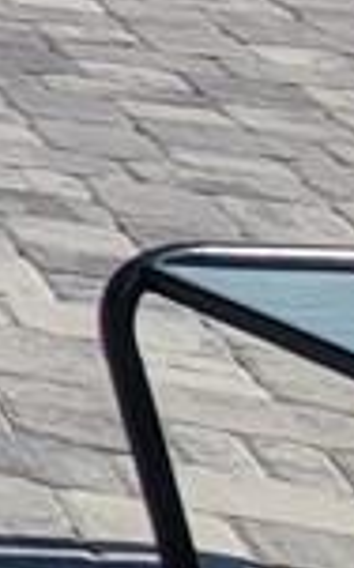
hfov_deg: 3.9
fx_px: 2260
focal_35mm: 146
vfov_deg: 12.8
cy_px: -515
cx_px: -2422
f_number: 2.2
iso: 50
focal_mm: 2.2
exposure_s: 1/2607
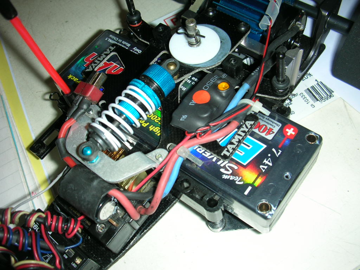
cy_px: 135
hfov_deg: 52.6
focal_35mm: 35
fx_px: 364
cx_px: 180
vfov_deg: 40.7
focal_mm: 5.8
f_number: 3
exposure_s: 1/60.1
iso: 50
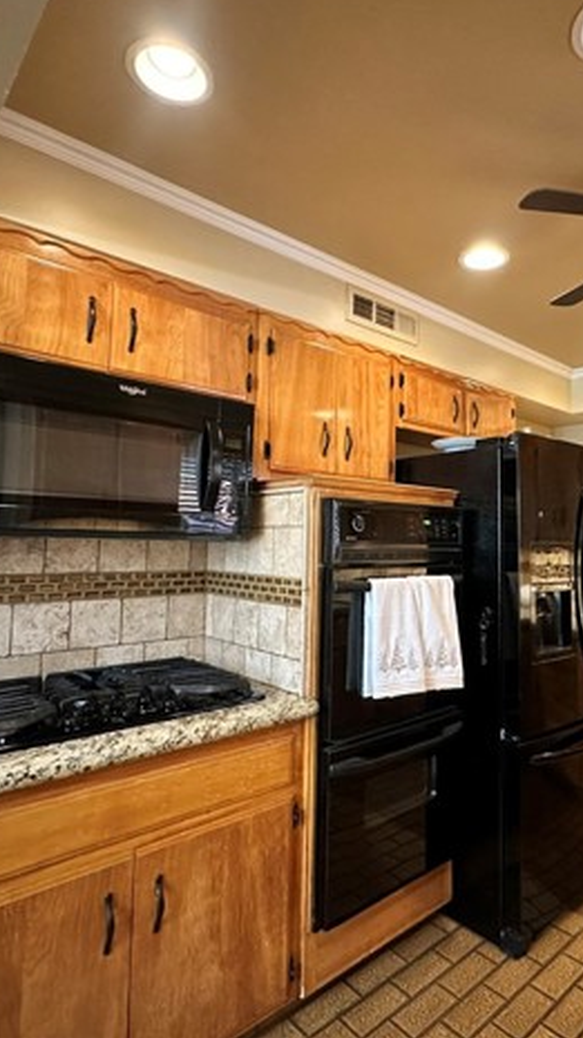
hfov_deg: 52.4
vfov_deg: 83.9
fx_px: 578
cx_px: 395
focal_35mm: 21
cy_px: 504
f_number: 2.2
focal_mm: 2.22
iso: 800
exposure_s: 1/40
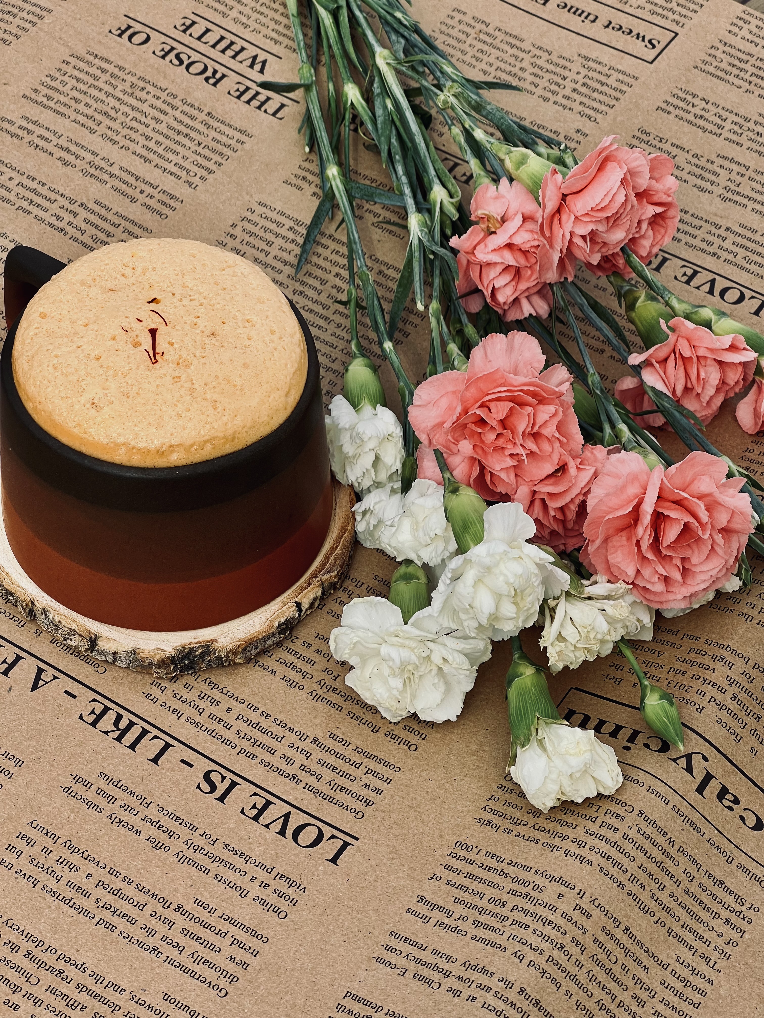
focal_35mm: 77
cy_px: 509
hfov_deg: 19.1
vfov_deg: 25.3
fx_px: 2266
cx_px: 382
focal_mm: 9
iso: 32
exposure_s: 1/547
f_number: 2.8
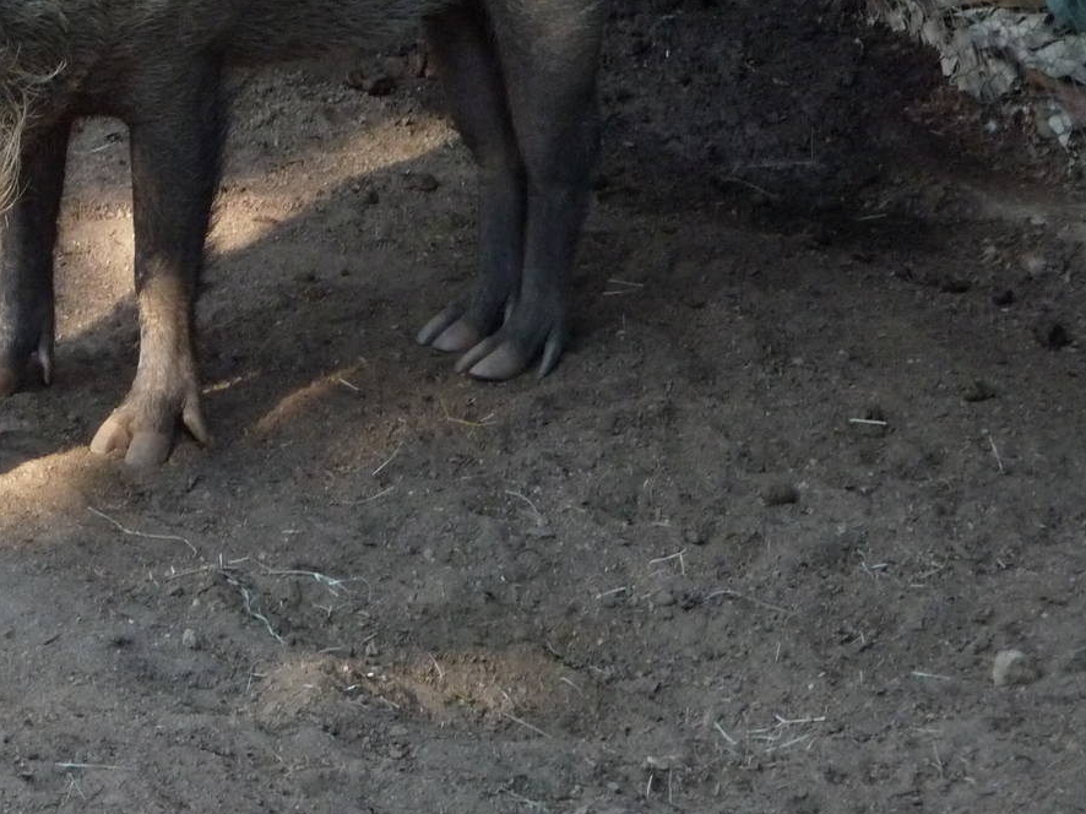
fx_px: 9629
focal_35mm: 307
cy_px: 85
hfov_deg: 6.4
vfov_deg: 4.8
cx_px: 134
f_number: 4.8
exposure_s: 1/125
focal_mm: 29.1
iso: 400
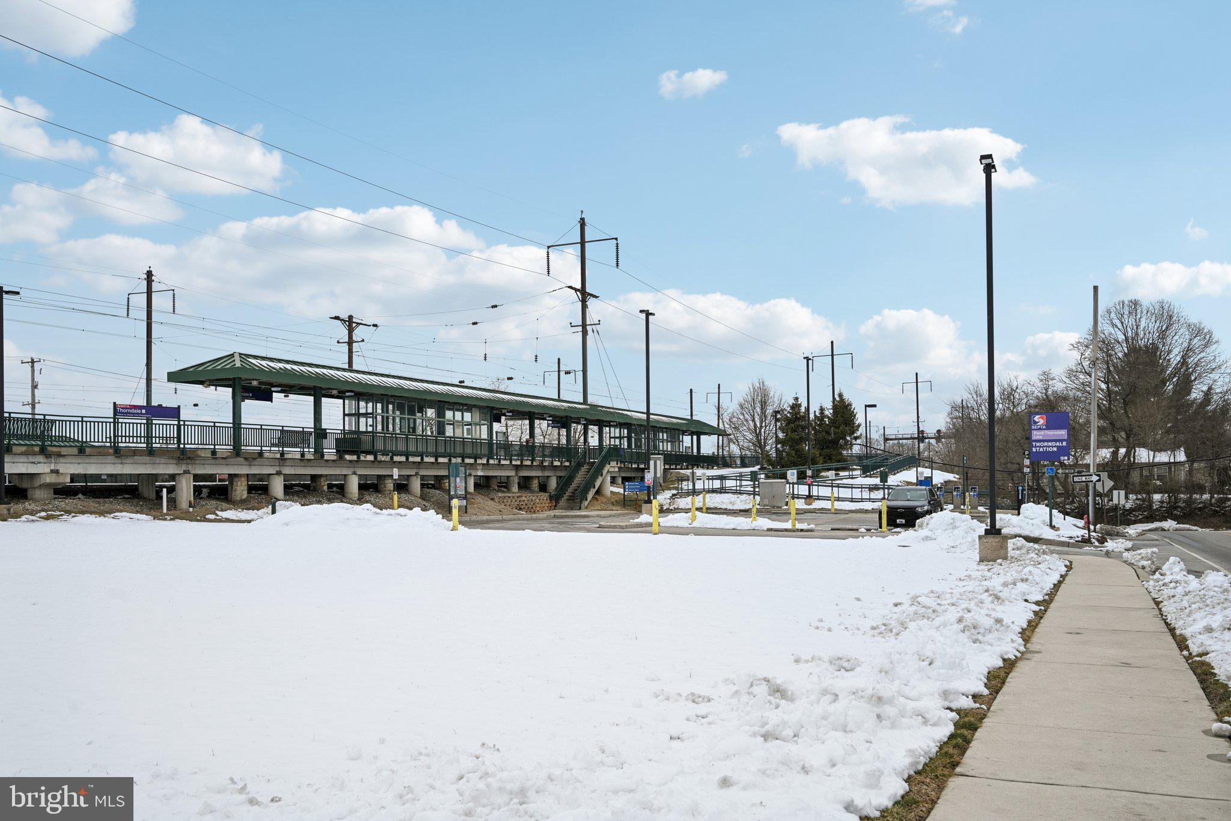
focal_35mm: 30
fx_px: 1026
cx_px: 616
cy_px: 410
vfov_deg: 43.6
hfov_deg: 61.9
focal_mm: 30
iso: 400
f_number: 8
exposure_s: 1/800
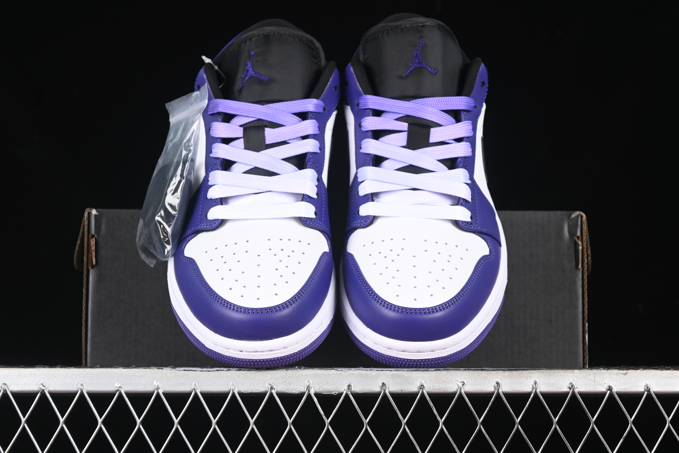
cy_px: 226
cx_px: 340
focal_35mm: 75
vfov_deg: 18.2
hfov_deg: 27.0
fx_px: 1414
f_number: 6.3
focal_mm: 50
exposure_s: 1/60
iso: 160
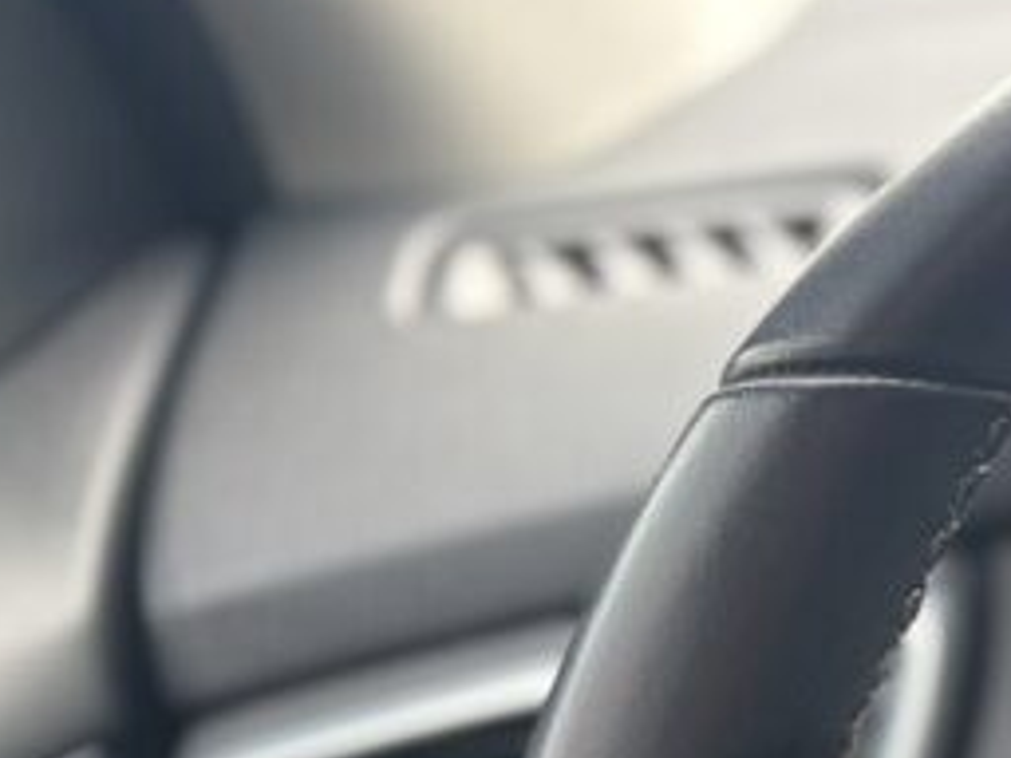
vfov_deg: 13.1
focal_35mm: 104
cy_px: 1275
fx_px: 3037
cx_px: 1959
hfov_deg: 15.5
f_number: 1.6
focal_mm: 5.96
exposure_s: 1/198
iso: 80
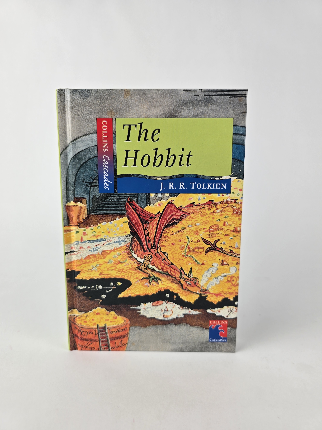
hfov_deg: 58.9
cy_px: 215
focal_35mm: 23
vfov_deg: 73.9
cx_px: 161
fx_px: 285
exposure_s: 1/126
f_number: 1.7
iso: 12
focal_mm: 6.3
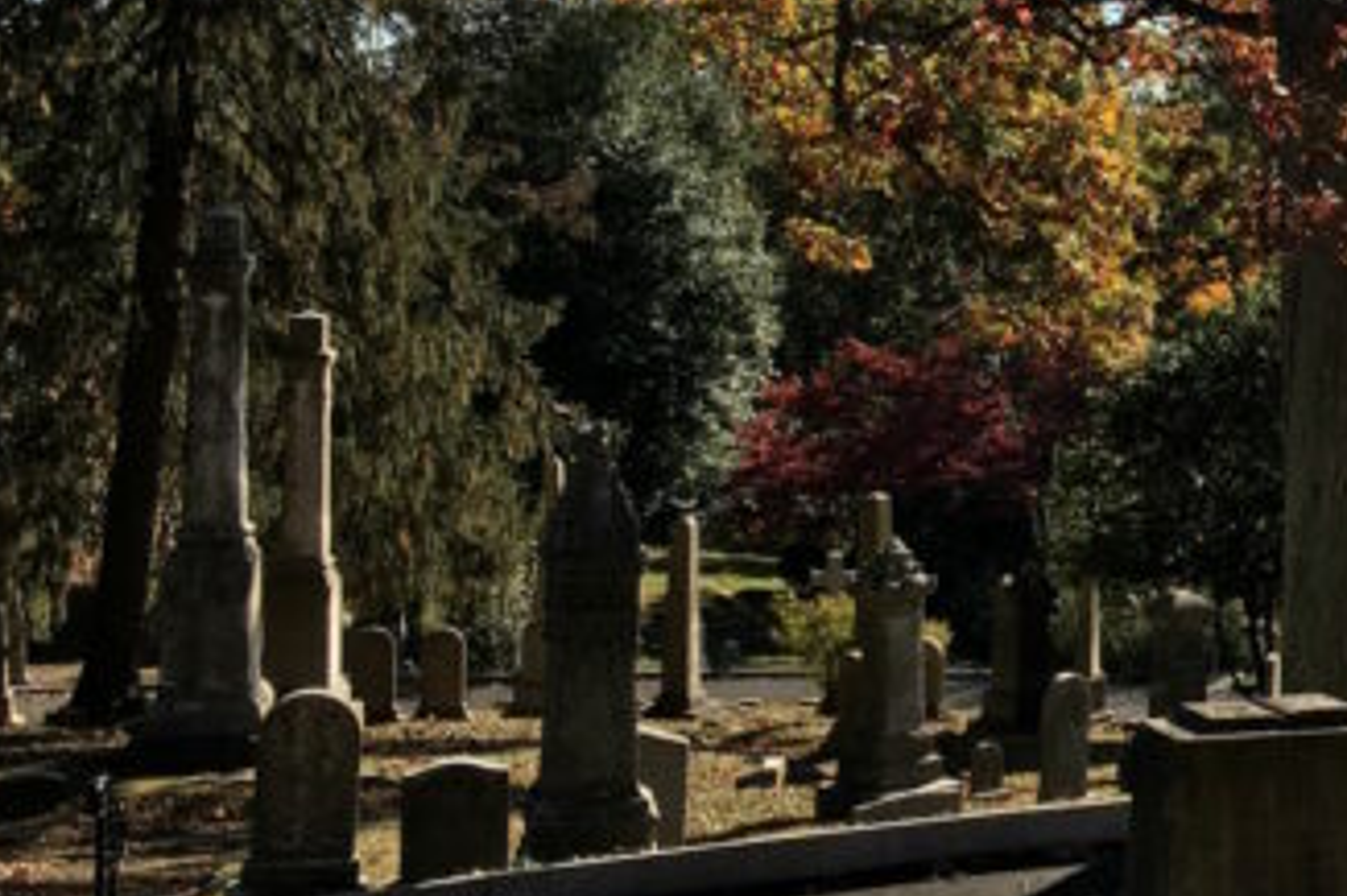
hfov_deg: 25.1
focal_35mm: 74
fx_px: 2767
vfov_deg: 18.3
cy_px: 252
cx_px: 1533
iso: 25
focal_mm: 4.15
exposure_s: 1/950
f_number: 2.2
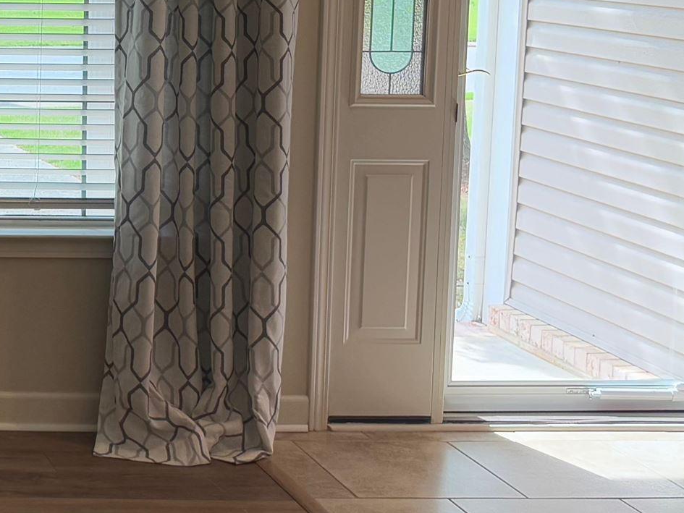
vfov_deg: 18.6
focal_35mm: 78
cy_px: 51
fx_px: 1541
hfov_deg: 21.8
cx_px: -272
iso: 160
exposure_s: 1/234
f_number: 1.78
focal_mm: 6.76
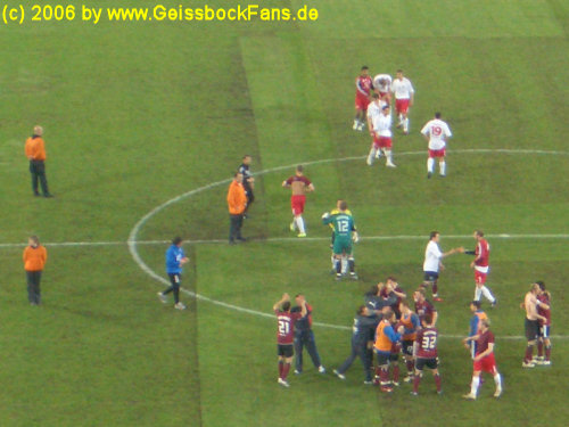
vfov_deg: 14.1
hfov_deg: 18.7
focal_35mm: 105
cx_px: 284
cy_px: 214
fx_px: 1726
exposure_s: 1/40
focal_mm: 17.4
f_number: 4.8
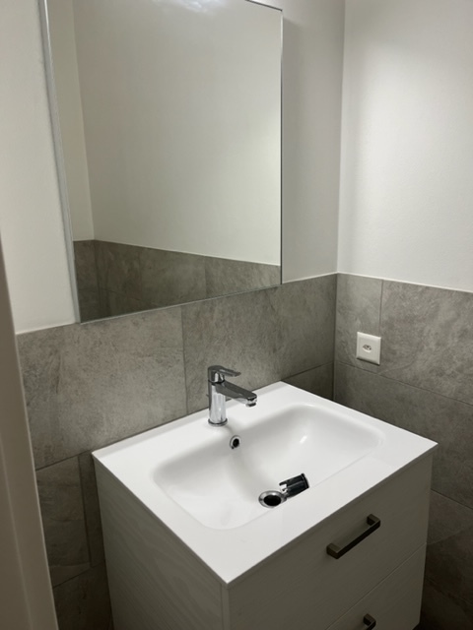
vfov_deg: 67.3
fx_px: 474
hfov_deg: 53.1
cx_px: 236
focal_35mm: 26
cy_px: 315
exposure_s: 1/100
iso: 80
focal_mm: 5.1
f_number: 1.6
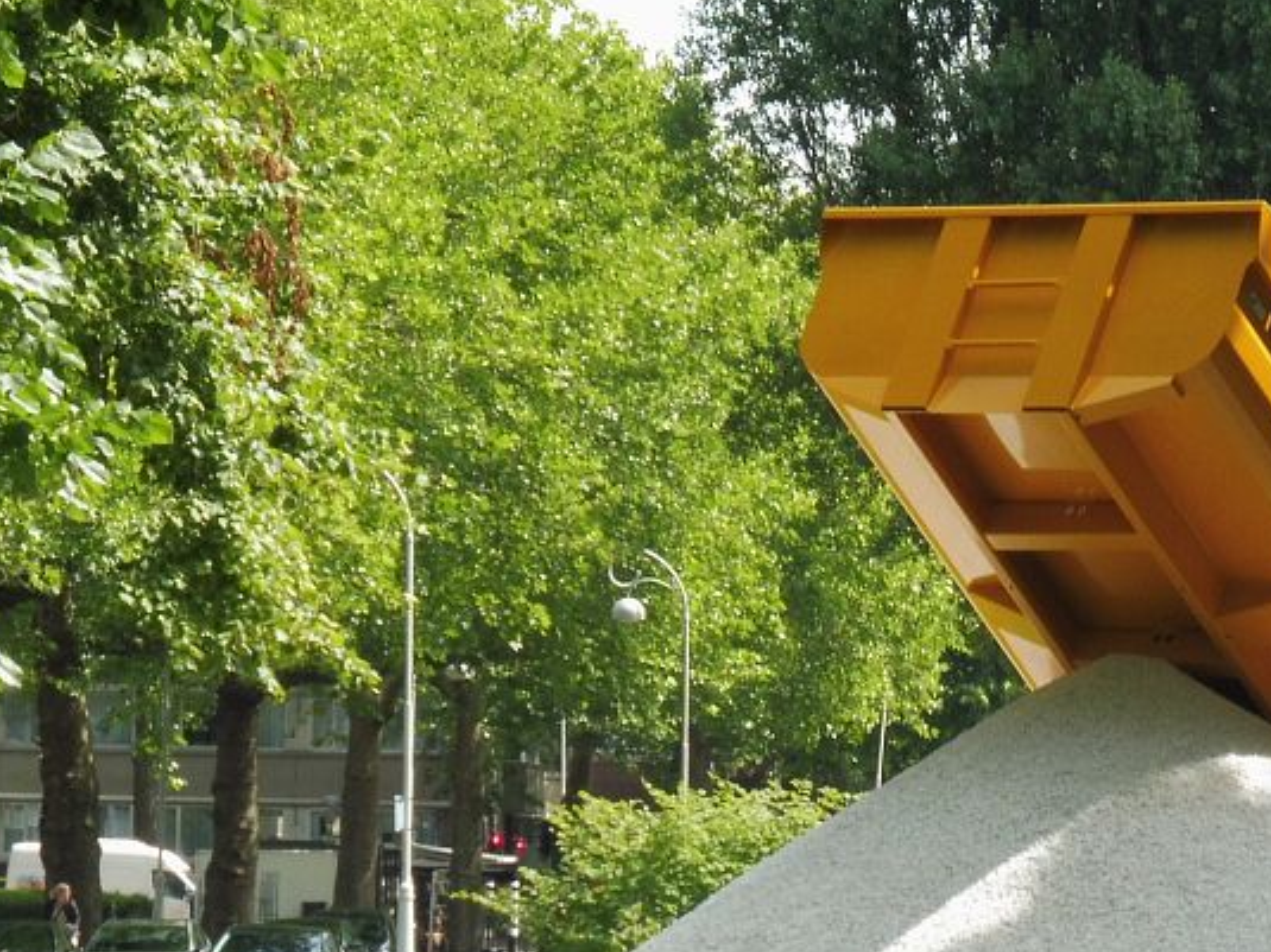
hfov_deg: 6.7
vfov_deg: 5.0
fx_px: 10829
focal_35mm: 295
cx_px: 1112
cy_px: 677
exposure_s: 1/100
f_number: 7.1
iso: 100
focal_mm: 27.6
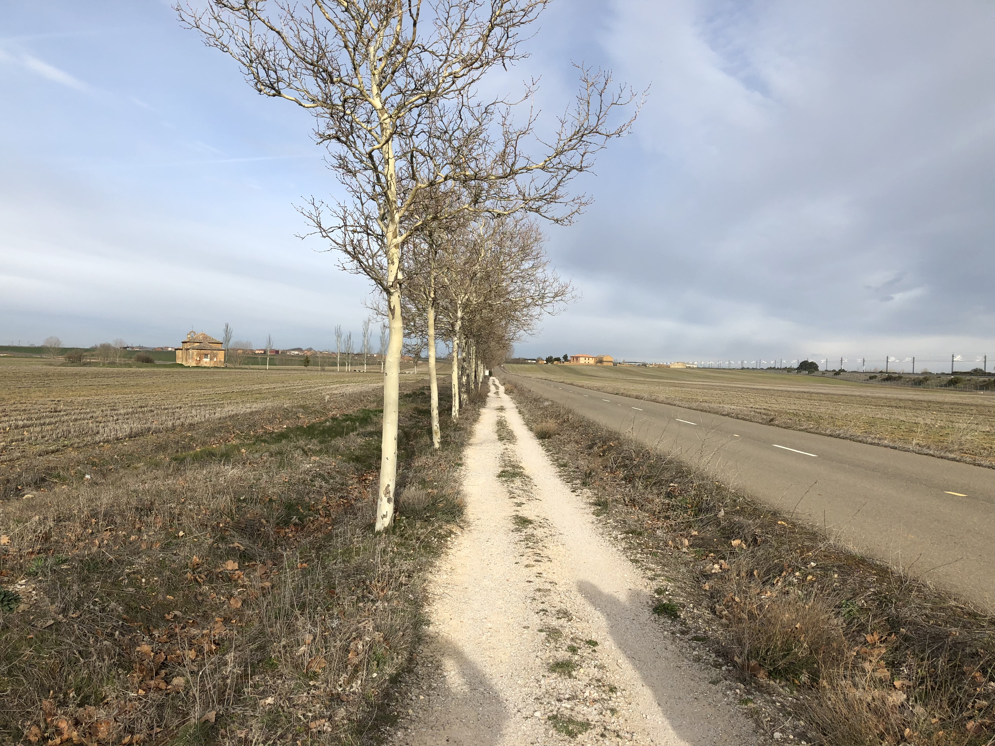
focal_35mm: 28
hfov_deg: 63.4
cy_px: 373
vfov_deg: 49.7
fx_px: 805
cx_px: 498
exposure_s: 1/1715
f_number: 1.8
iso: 20
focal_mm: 4
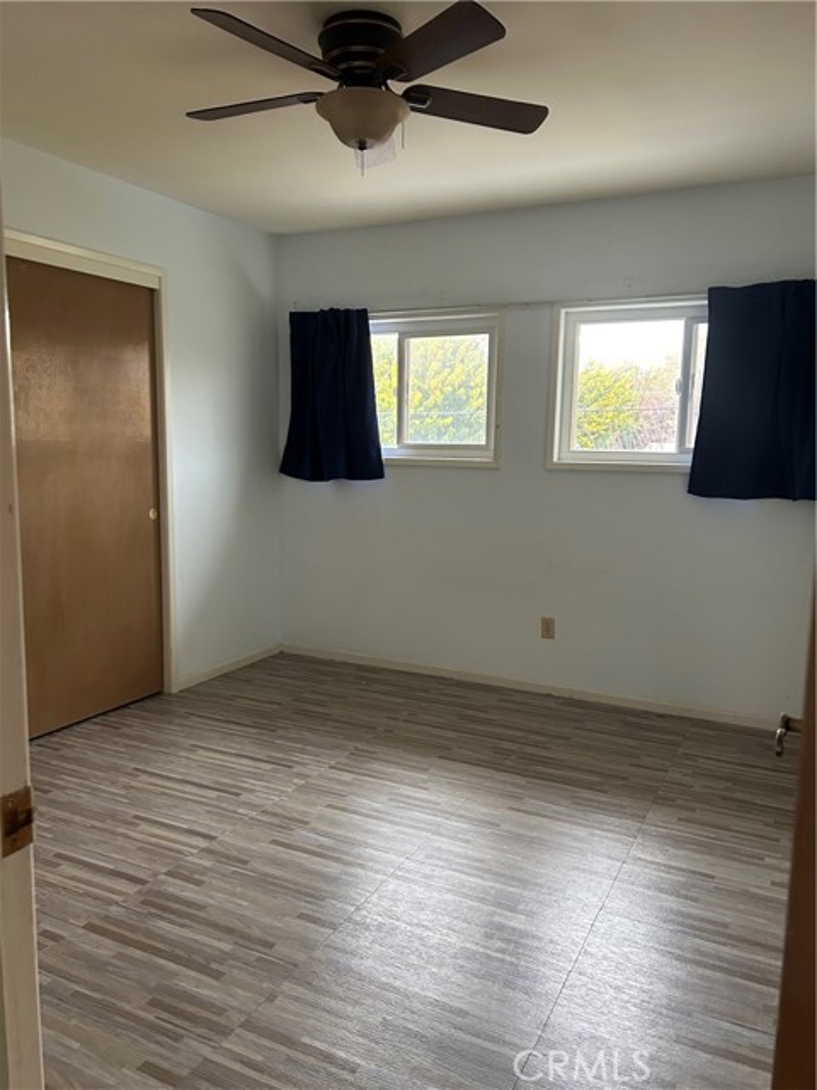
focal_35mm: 26
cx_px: 408
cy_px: 545
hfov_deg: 53.1
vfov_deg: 67.3
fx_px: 818
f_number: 1.5
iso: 250
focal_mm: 5.7
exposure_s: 1/60
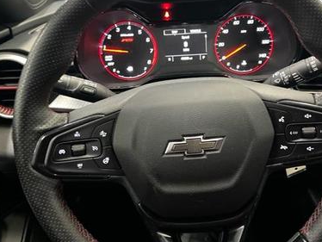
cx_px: 177
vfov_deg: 40.6
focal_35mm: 35
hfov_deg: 52.5
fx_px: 326
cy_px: 102
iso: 1000
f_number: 1.5
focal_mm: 5.7
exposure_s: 1/20
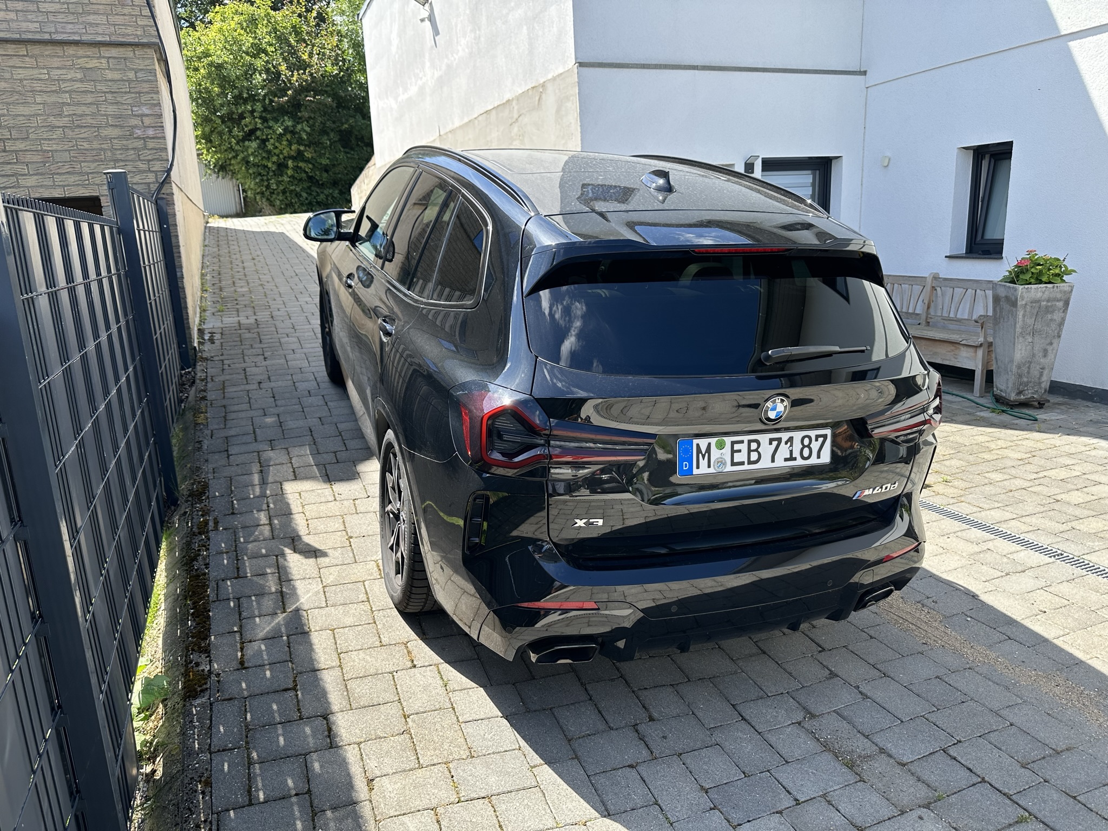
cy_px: 416
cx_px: 554
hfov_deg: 71.6
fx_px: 768
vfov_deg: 56.8
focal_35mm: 24
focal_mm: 6.86
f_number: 1.78
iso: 80
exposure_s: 1/1083
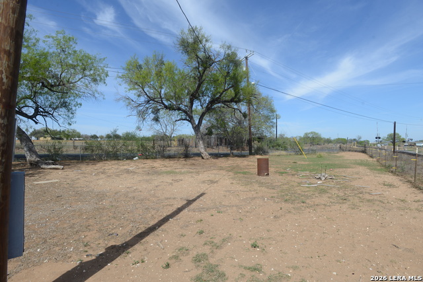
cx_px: 212
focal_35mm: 17
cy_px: 141
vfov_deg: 70.5
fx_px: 200
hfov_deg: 93.3
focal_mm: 17
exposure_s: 1/250
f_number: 8
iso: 100
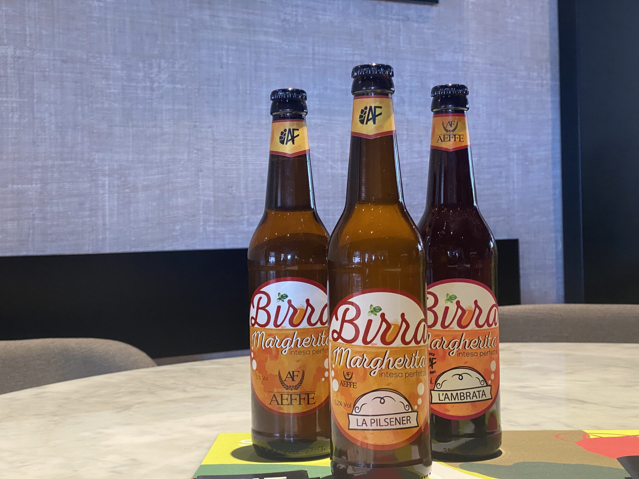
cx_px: 320
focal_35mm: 52
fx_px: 960
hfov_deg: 36.8
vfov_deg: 28.0
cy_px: 240
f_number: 2
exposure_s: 1/50
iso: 160
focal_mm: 6
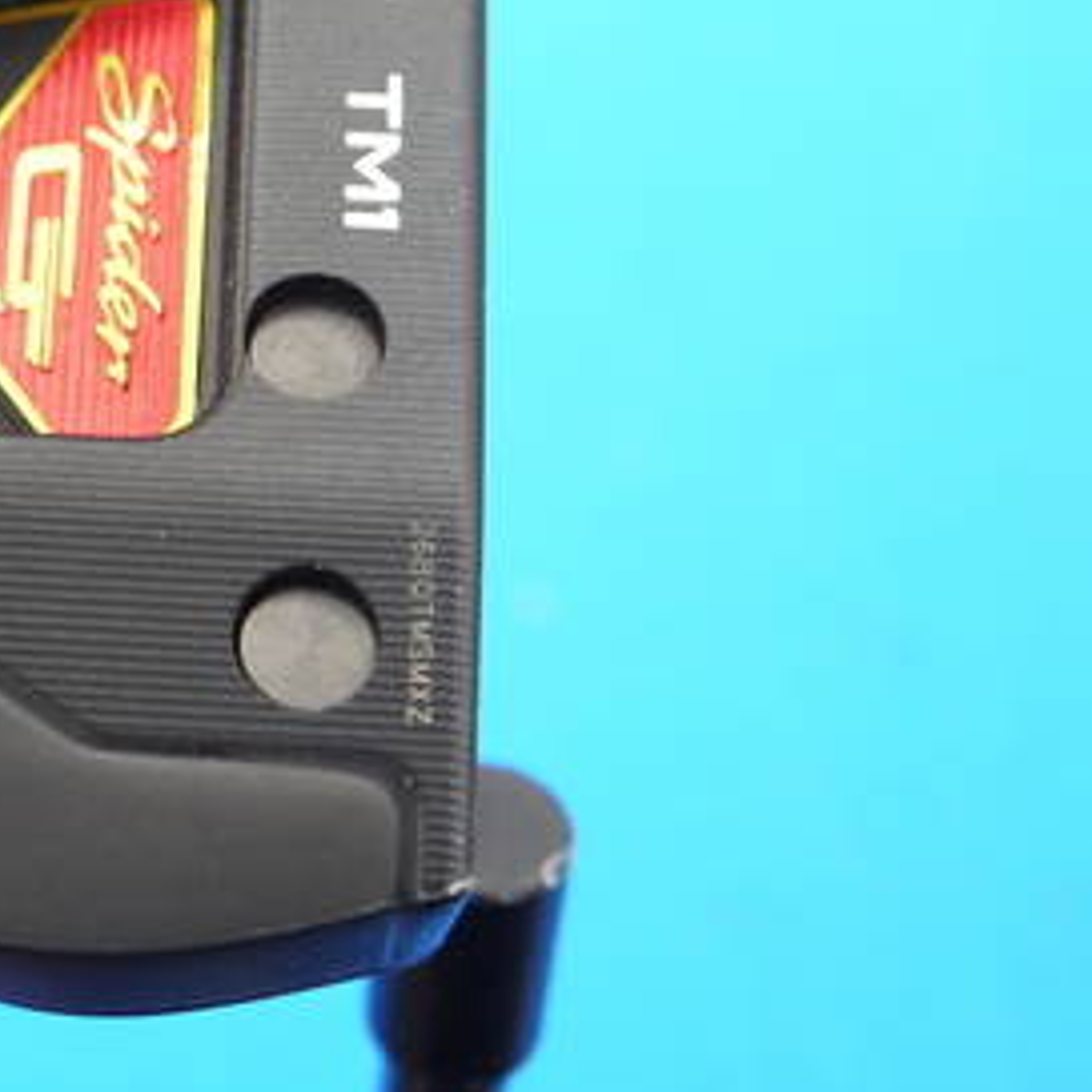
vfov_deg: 16.7
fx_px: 3712
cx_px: -64
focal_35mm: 104
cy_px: 281
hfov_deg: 16.3
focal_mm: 25
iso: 800
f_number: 4.6
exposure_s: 1/80
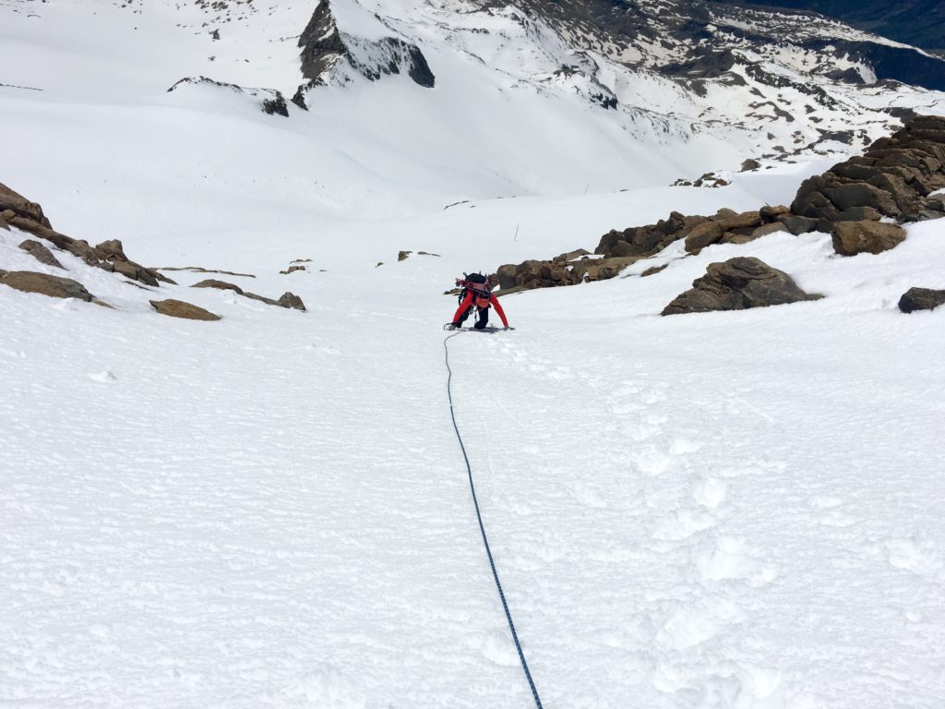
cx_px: 472
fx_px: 792
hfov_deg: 61.7
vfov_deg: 48.2
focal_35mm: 29
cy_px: 354
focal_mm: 4.15
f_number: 2.2
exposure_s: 1/12821
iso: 25
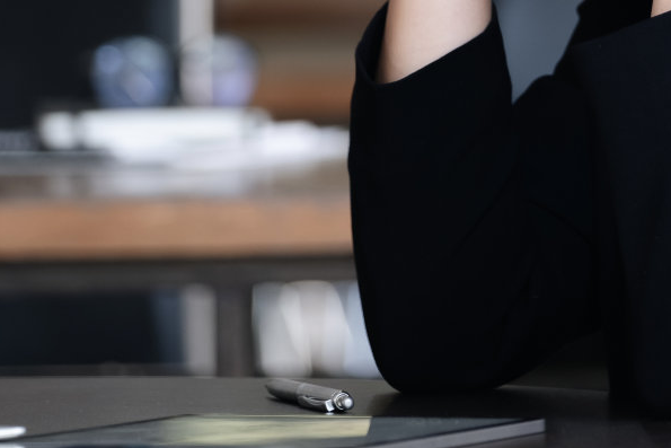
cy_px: -84
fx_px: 9731
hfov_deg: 3.9
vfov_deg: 2.6
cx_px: 601
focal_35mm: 522
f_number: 2.8
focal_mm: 129.2
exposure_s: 1/50
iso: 200
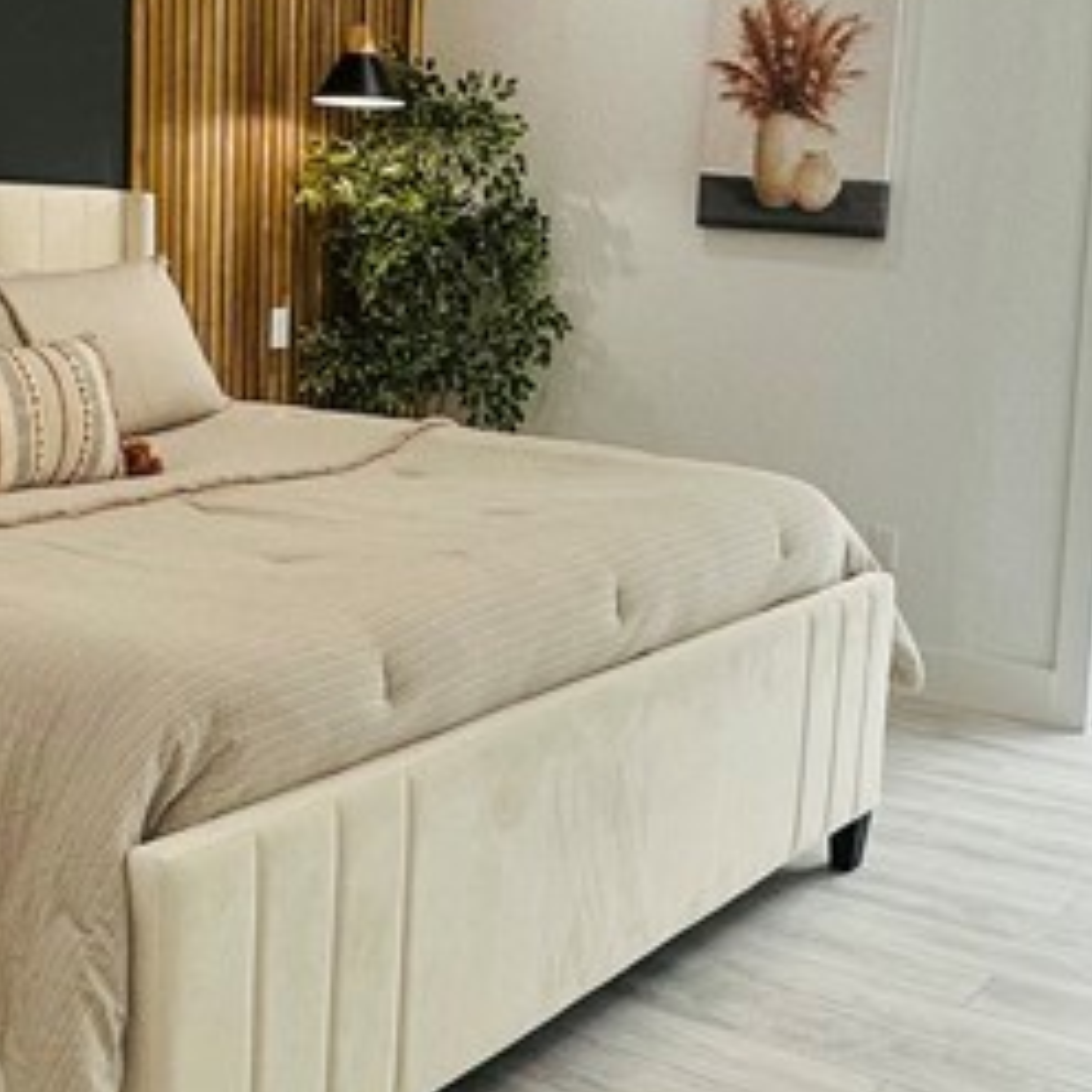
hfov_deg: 33.4
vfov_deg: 33.3
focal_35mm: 51
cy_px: 427
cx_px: 608
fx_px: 1820
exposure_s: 1/120
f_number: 2.2
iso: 80
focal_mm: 2.22
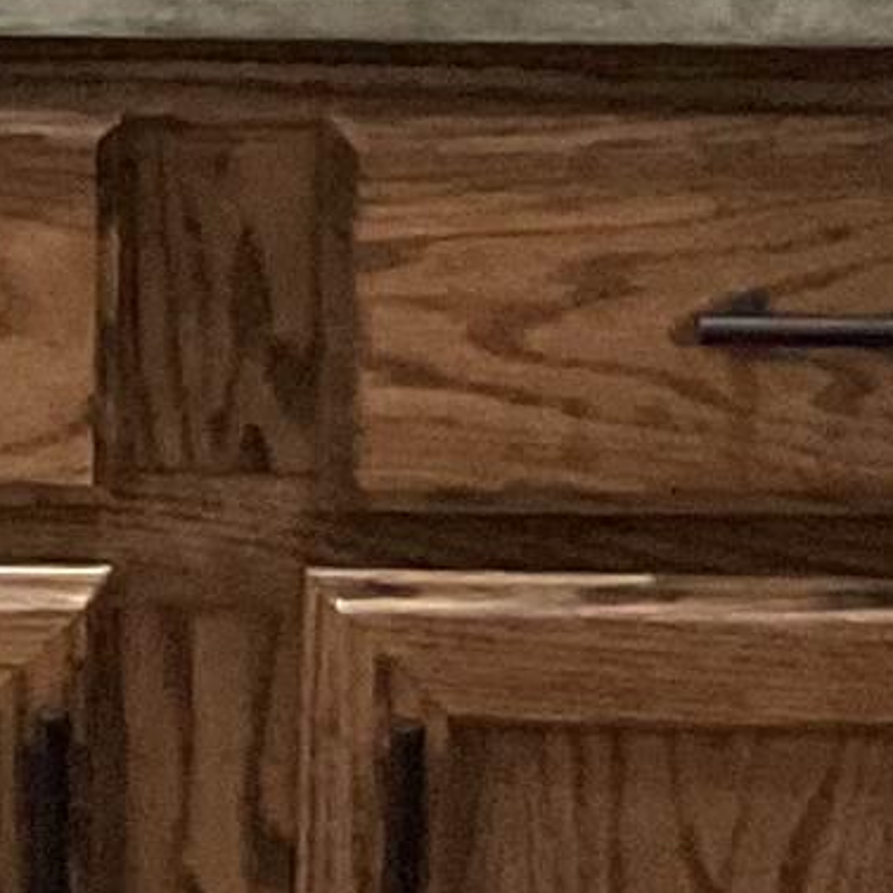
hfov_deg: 7.8
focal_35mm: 209
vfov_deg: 7.9
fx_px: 6100
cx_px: -1239
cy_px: -1130
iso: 200
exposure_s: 1/60
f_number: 1.8
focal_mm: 3
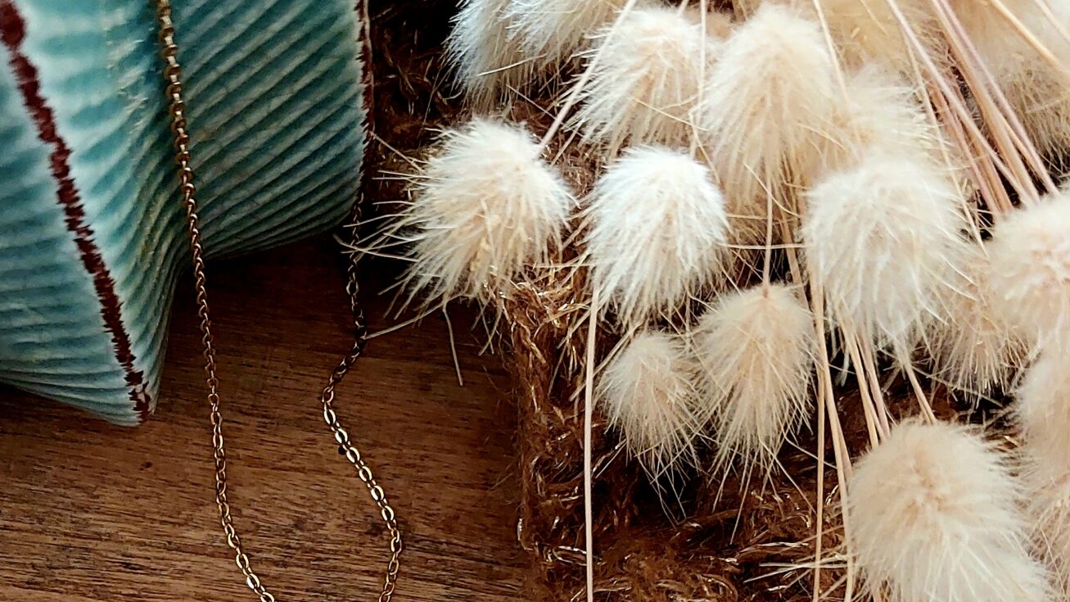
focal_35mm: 64
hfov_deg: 32.6
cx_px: 360
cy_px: 767
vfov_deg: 17.7
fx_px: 1816
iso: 320
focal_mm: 4.6
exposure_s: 1/40
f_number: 1.8
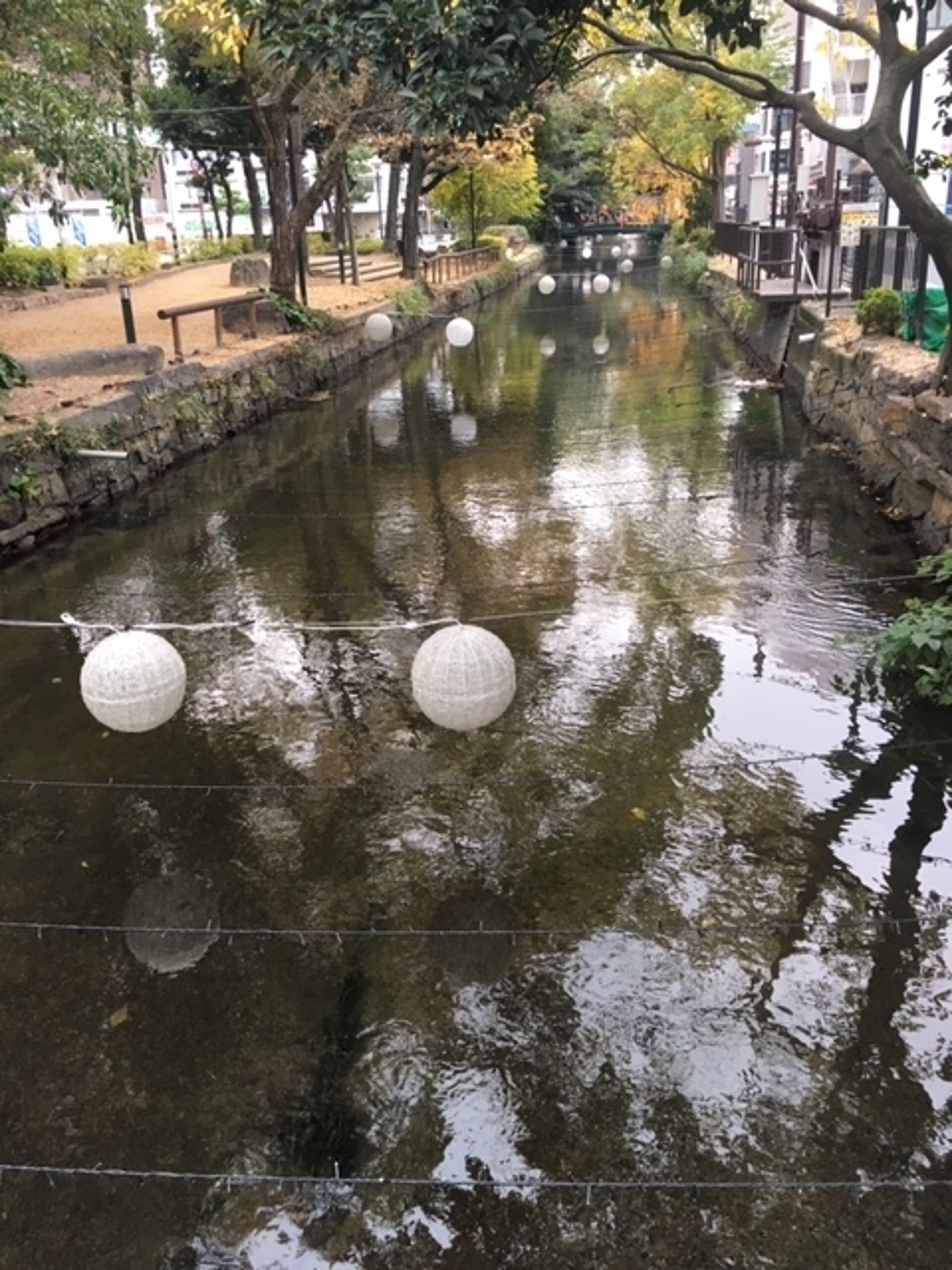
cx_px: 476
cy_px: 635
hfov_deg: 48.2
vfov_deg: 61.7
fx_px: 1063
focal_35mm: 29
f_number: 2.2
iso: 40
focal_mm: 4.15
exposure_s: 1/30
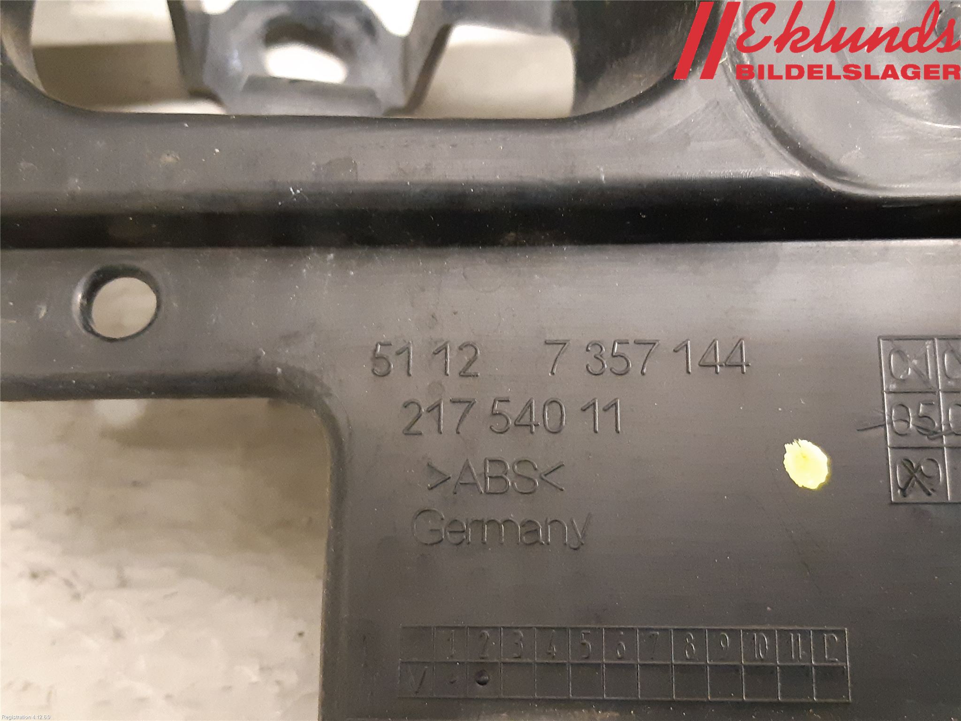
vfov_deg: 53.1
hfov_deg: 67.3
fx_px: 722
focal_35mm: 26
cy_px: 360
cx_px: 480
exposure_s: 1/25
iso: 500
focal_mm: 3.93
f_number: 1.7
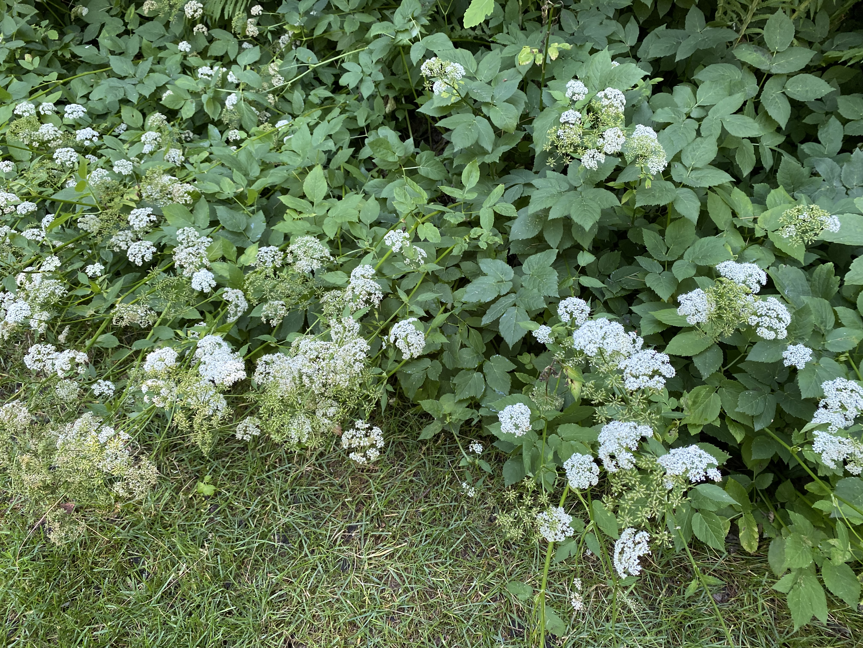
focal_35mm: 26
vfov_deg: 53.1
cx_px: 432
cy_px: 324
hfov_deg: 67.3
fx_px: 648
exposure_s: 1/103
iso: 125
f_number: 1.8
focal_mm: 4.25
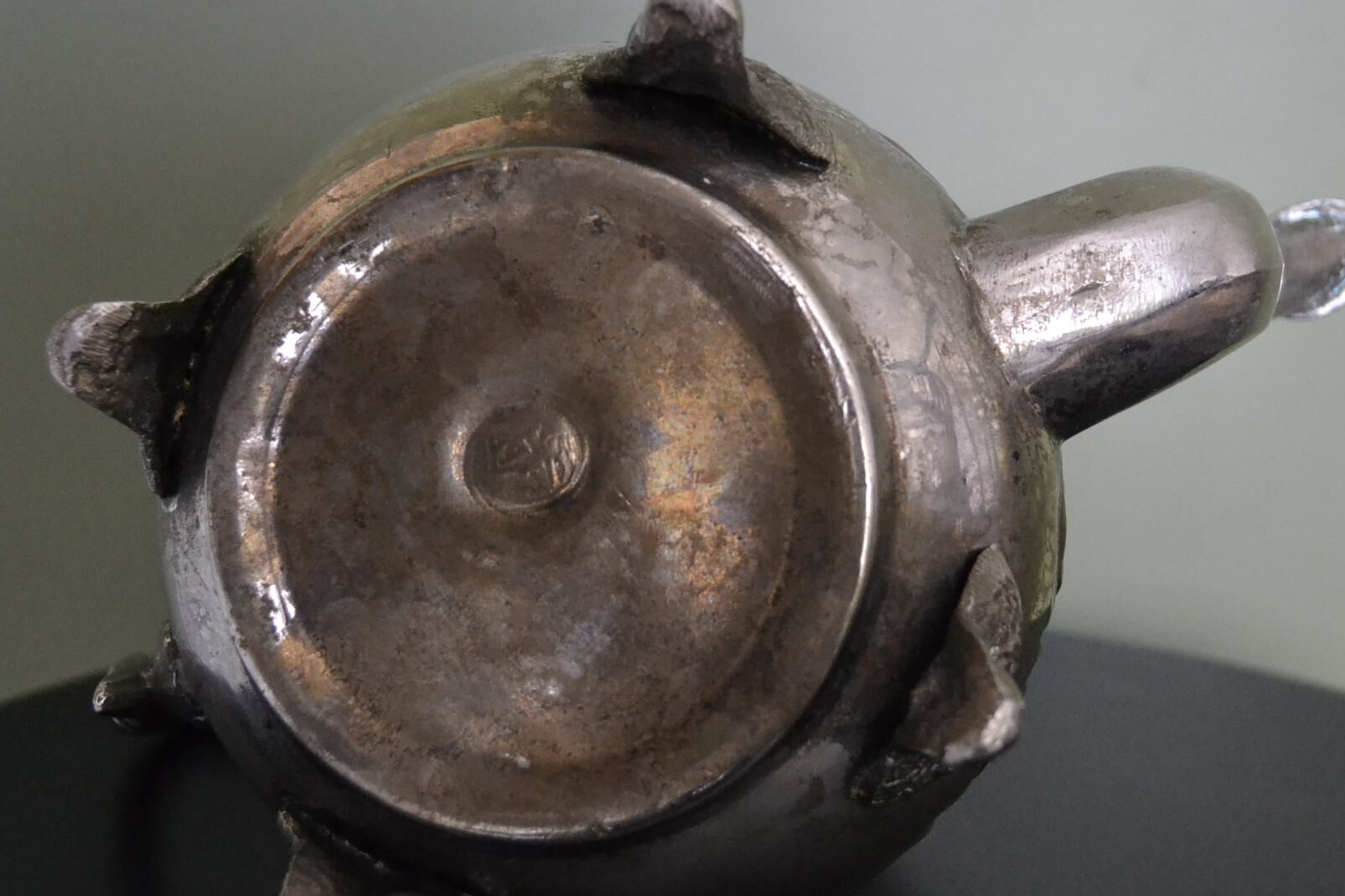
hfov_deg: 35.6
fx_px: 2092
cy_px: 461
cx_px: 691
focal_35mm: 56
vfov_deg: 24.2
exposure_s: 1/60
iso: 2800
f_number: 4.2
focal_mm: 26
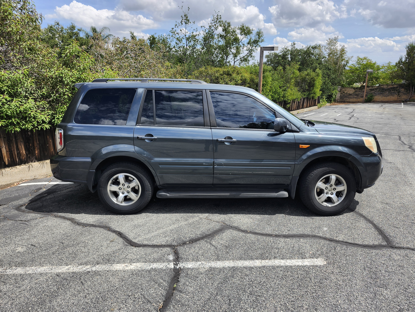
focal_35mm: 23
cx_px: 208
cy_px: 156
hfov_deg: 73.9
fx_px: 276
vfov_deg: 58.9
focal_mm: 5.54
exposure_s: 1/1102
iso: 25
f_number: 1.8
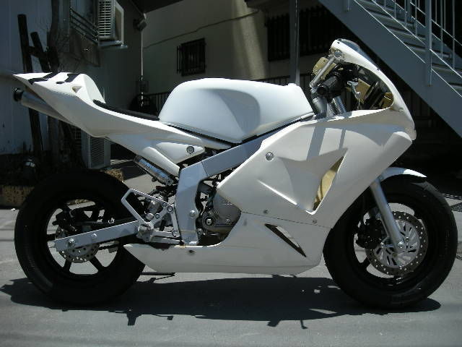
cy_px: 174
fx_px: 467
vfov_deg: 40.7
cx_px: 231
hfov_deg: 52.6
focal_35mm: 35
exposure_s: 1/316
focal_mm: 5.7
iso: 50
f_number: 5.7
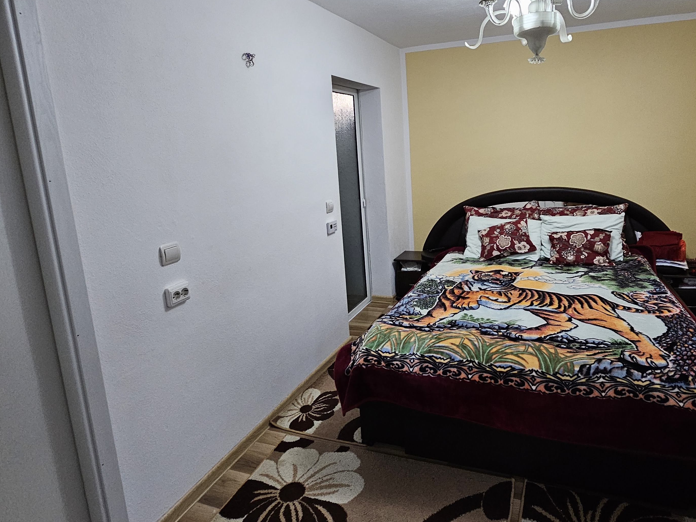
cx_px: 418
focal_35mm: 19
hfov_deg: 83.6
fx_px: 382
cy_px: 212
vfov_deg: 68.1
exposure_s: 1/50
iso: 320
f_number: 2.2
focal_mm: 2.2
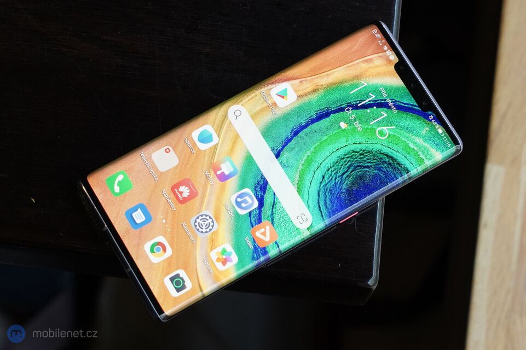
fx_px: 964
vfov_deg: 20.6
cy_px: 175
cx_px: 263
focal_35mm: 66
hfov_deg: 30.5
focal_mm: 66
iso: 5000
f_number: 7.1
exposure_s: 1/200
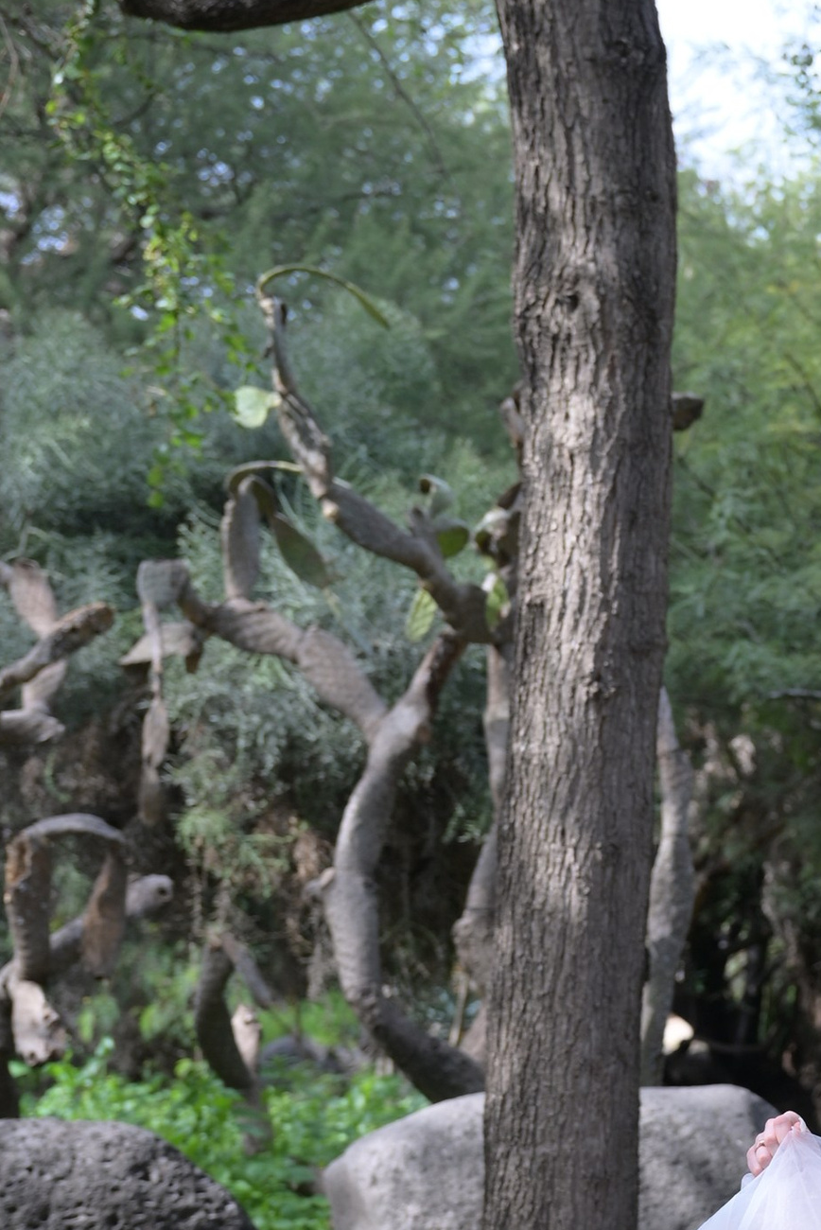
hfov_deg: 11.7
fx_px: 3929
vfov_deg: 17.7
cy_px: 882
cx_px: 1006
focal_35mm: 115
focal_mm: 39
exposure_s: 1/400
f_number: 3.5
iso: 125
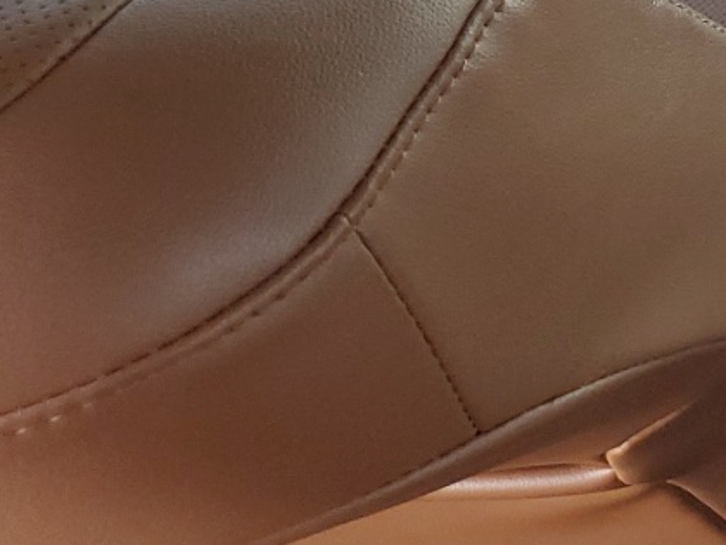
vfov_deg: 13.9
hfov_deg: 16.3
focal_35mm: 99
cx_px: 1343
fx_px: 2076
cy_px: -303
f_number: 1.5
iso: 69
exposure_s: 1/120
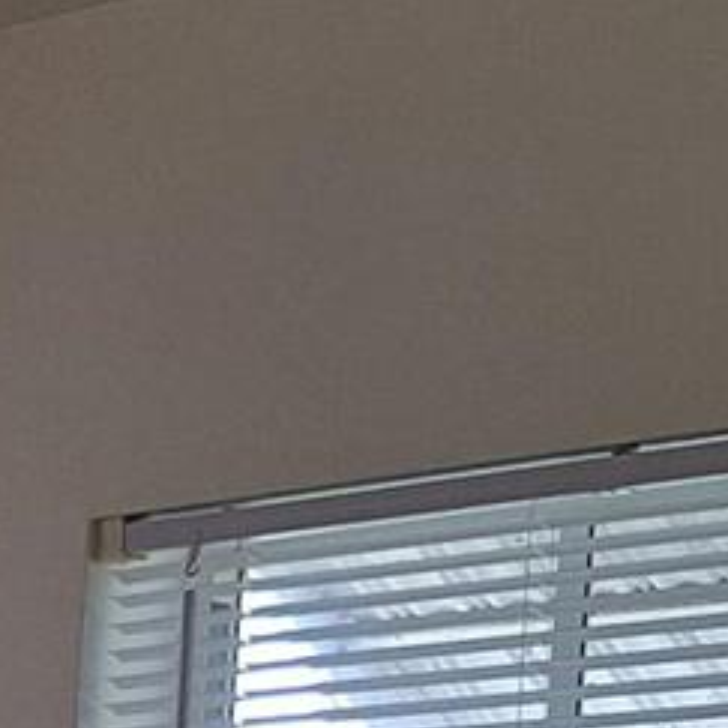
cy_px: 1651
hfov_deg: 9.4
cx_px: -851
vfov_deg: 9.3
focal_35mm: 171
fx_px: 4069
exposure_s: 1/60
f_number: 1.8
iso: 40
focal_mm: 5.54
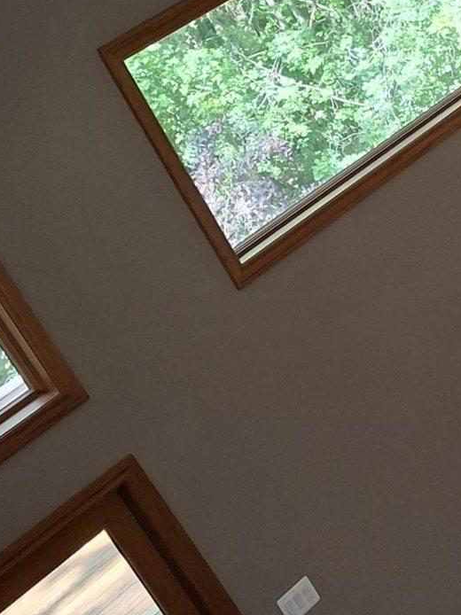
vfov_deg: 23.4
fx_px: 1475
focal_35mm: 83
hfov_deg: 16.1
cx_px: 713
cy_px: 431
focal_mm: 4.69
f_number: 1.8
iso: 200
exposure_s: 1/120
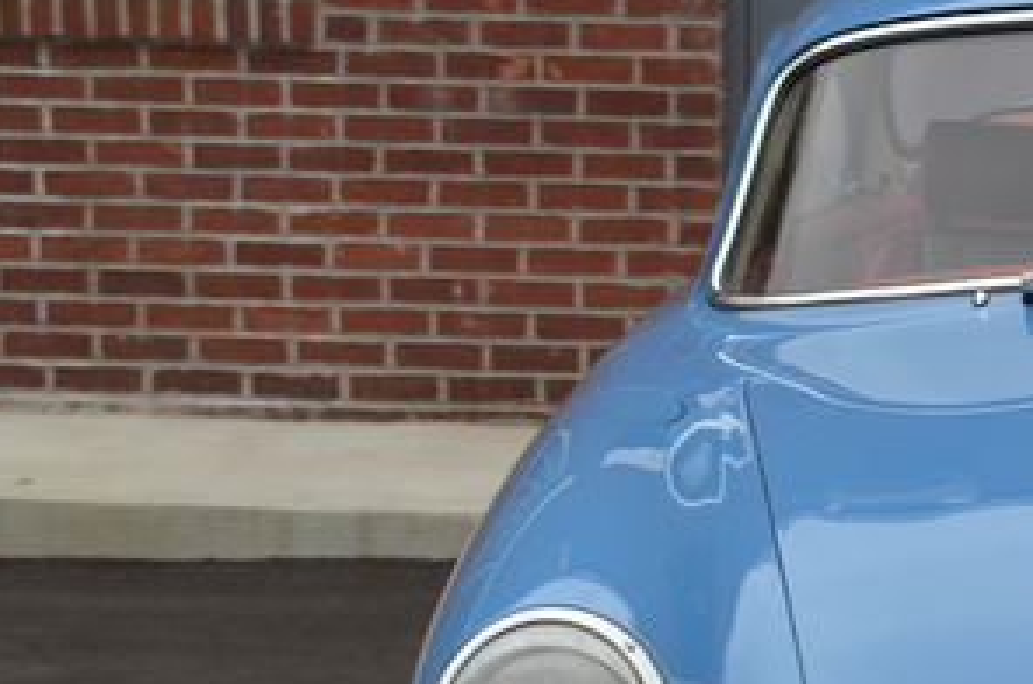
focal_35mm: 136
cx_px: 1187
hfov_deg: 14.7
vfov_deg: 10.0
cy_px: 583
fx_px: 3903
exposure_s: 1/100
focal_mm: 35
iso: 100
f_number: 5
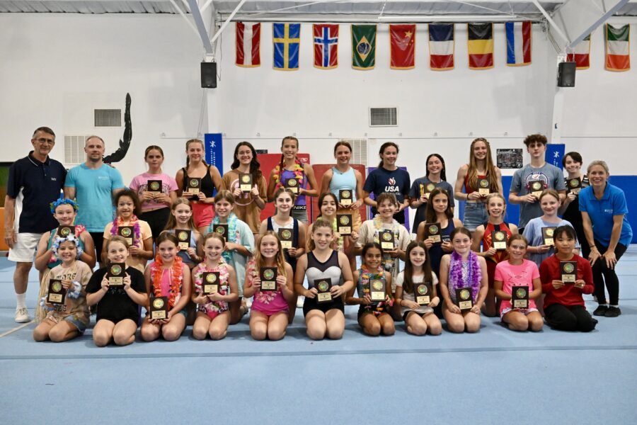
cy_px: 212
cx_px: 318
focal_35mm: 36
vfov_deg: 36.9
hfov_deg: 53.1
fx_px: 637
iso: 8000
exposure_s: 1/125
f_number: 7.1
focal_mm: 36
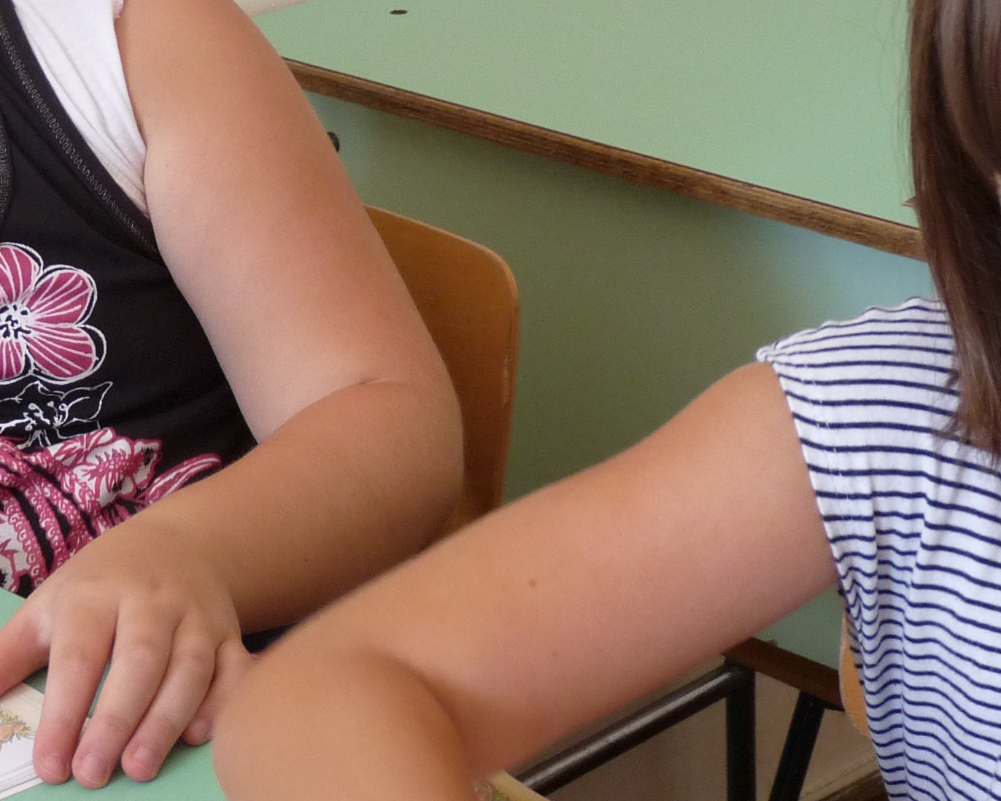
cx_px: 338
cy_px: 247
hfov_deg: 17.6
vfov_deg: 14.1
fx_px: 3230
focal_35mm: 109
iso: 200
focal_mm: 7.4
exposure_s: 1/60
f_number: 3
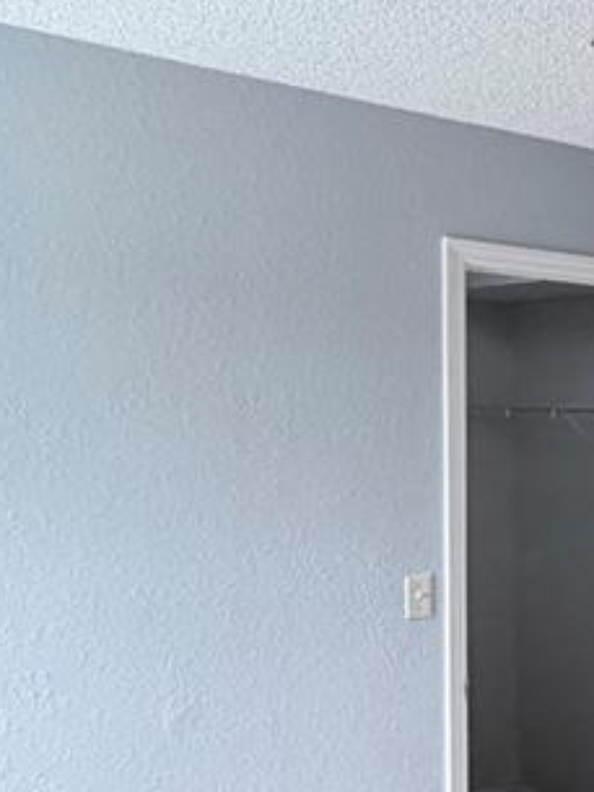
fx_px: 1257
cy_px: 501
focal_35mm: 55
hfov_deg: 21.8
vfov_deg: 34.7
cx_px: 905
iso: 80
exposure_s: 1/120
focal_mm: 2.22
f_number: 2.2
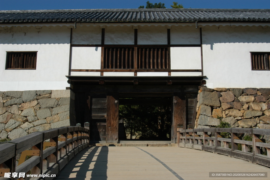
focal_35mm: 36
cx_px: 135
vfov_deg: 36.8
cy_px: 90
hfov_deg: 53.2
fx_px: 270
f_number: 10
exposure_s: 1/400
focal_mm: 24
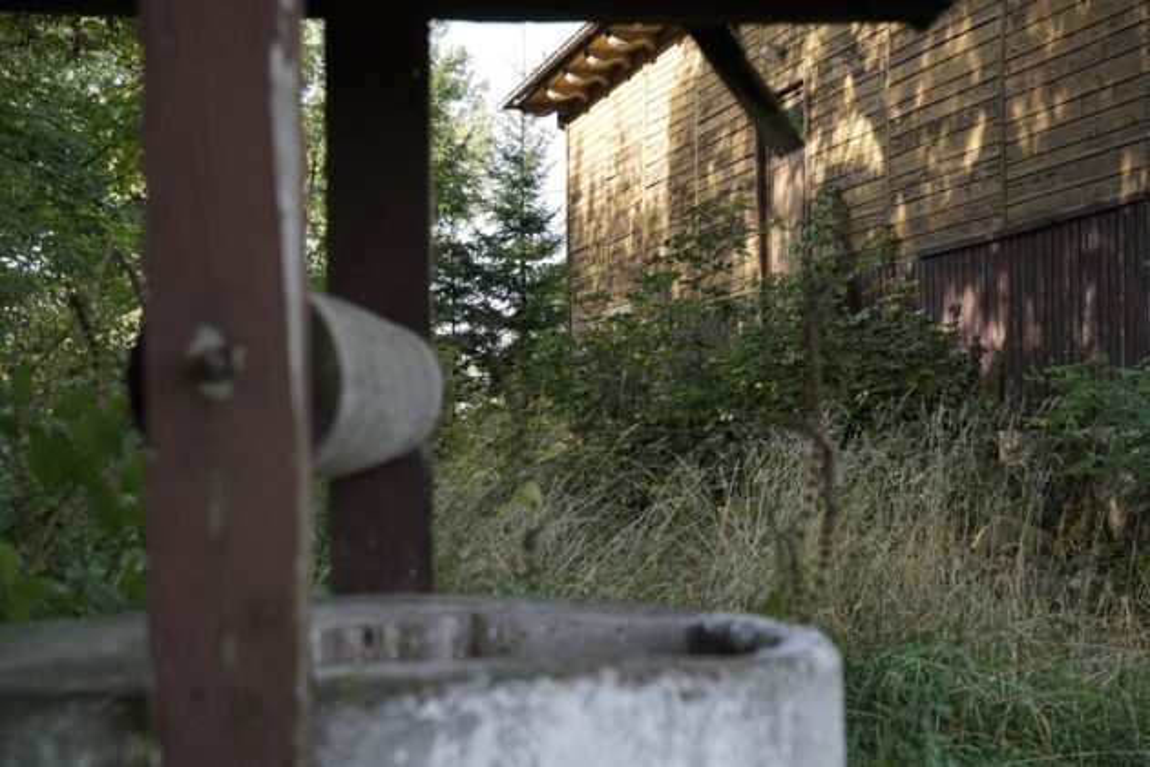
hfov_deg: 28.8
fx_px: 2236
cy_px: 384
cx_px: 575
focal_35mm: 70
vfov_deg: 19.5
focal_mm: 70
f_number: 6.3
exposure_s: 1/200
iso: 320
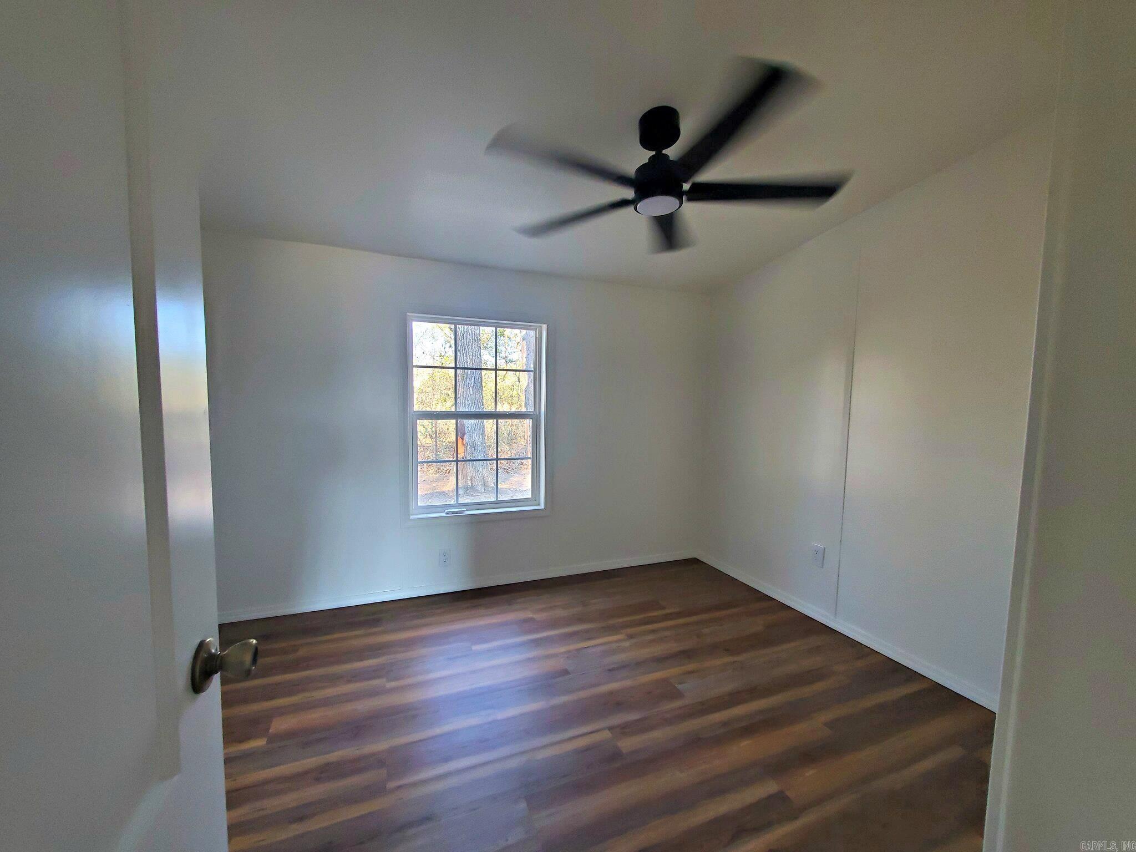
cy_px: 426
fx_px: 427
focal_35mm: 13
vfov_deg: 89.9
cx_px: 568
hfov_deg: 106.2
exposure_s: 1/60
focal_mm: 1.8
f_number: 2.2
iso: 200
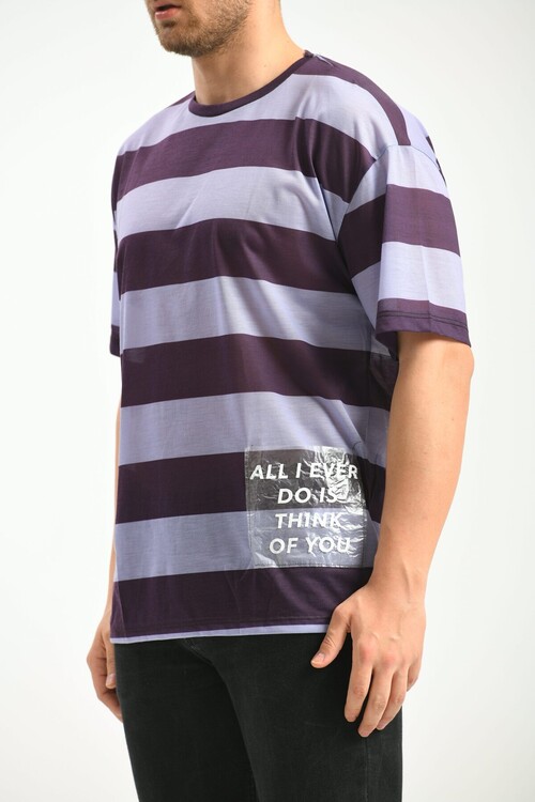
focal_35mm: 200
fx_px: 4458
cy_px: 401
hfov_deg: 6.9
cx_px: 268
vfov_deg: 10.3
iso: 100
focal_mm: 200
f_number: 5.6
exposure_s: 1/160
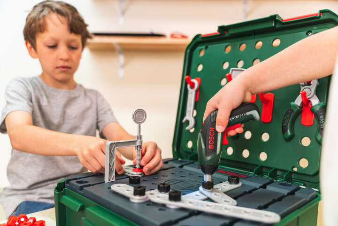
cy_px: 113
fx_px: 282
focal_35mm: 30
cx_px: 169
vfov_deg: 43.6
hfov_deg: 61.9
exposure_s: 1/200
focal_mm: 30
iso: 800
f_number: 2.8
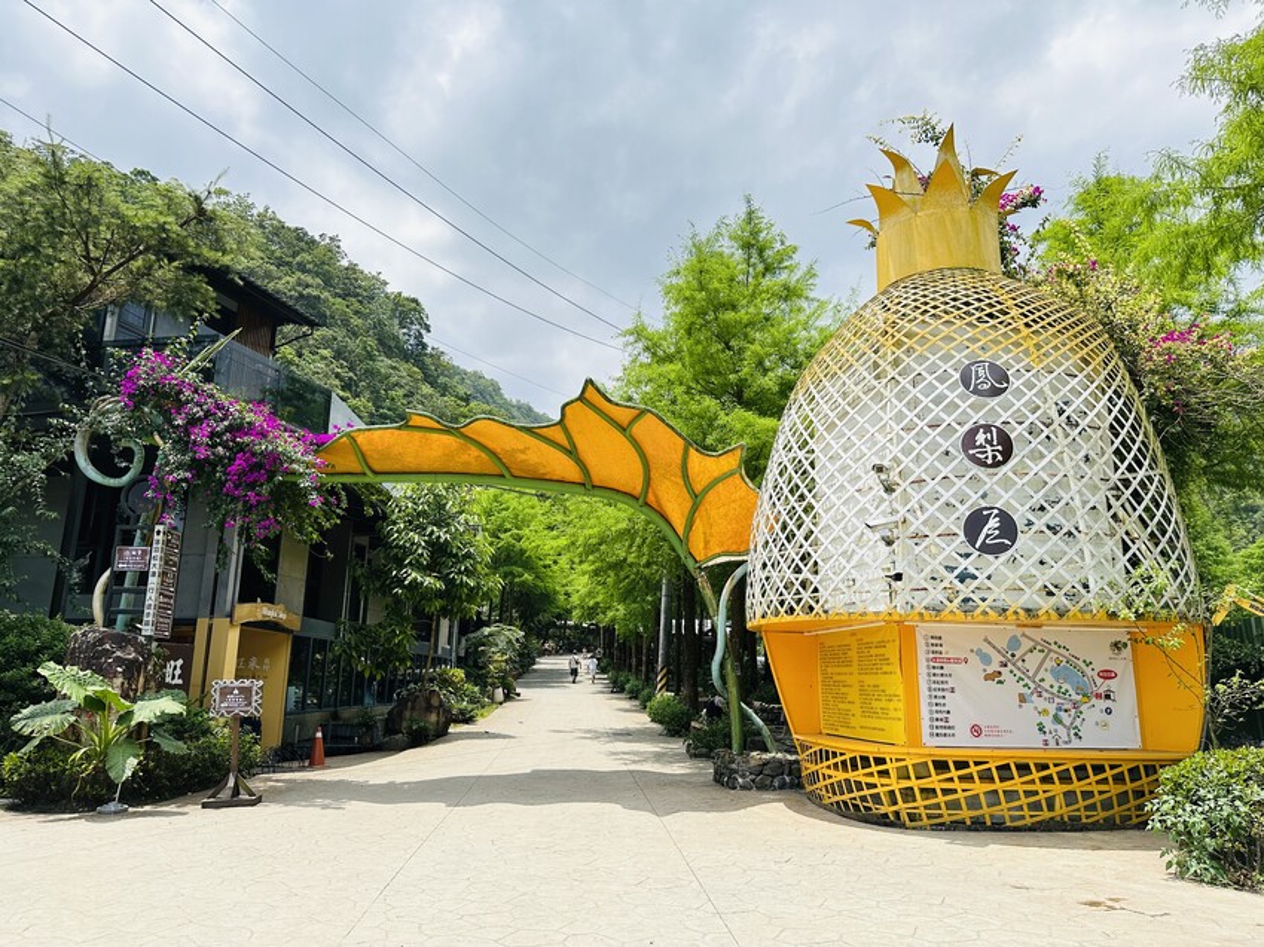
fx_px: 876
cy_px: 474
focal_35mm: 24
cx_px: 632
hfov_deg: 71.6
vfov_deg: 56.8
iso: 80
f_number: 1.78
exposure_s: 1/5263
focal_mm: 6.86
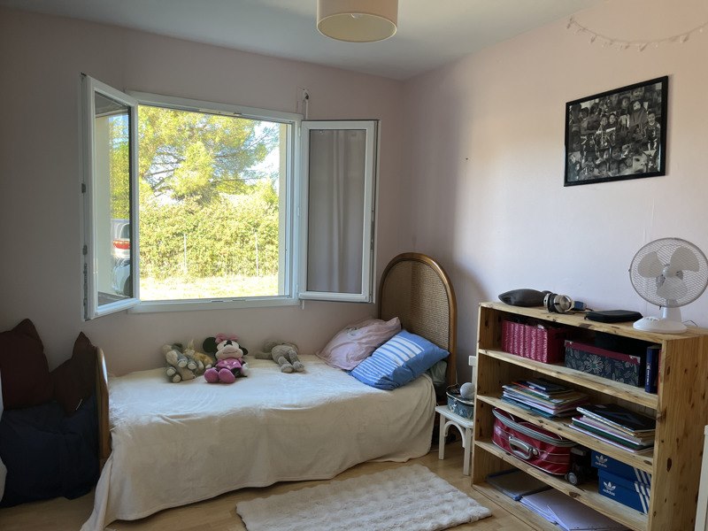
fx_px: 532
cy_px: 266
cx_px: 354
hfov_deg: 67.3
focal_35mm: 26
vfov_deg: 53.1
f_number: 1.6
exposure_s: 1/122
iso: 50
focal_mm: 5.1
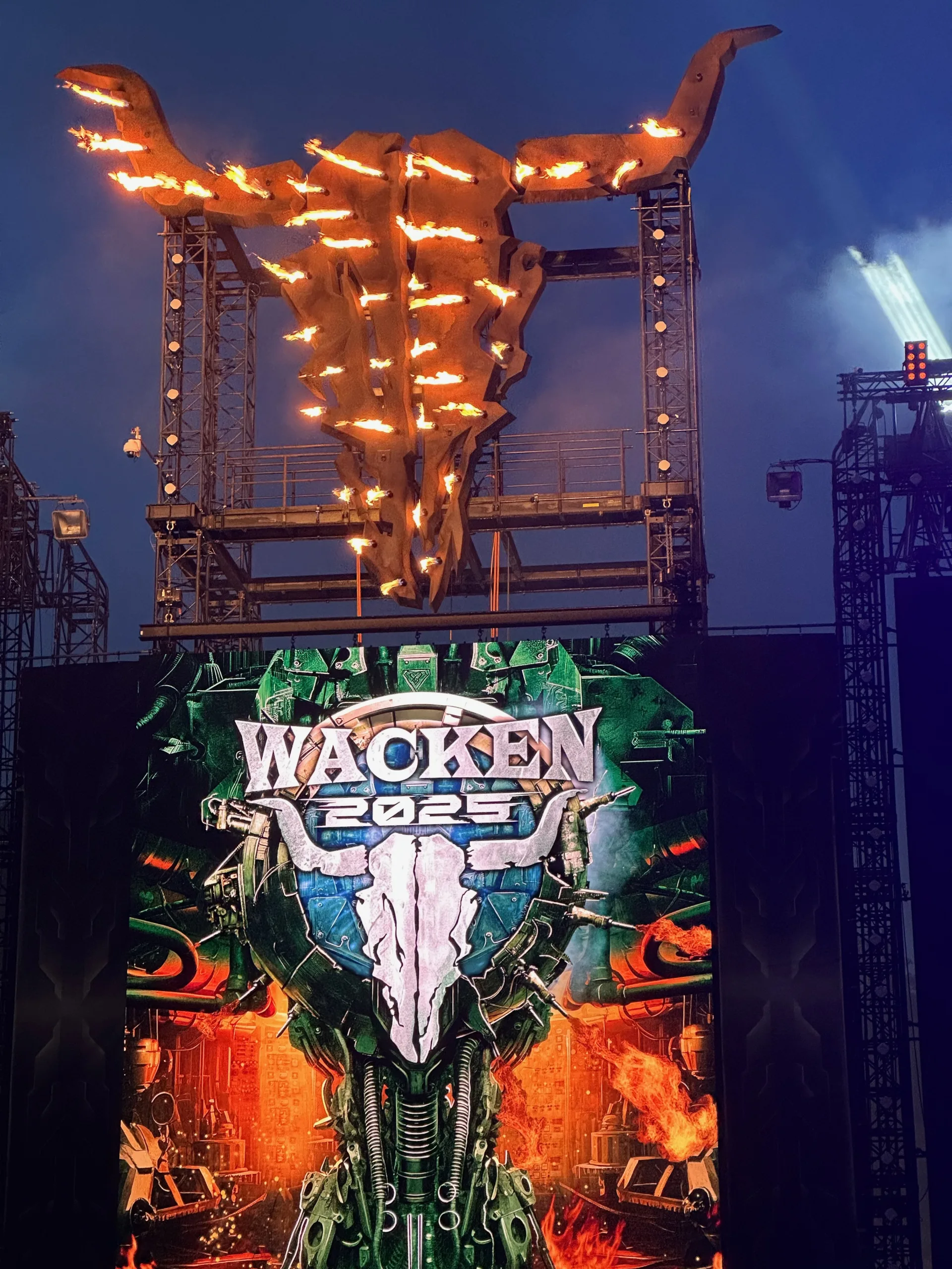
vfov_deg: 25.3
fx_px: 2824
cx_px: 476
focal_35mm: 77
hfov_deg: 19.1
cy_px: 634
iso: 500
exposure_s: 1/50
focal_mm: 9
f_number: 2.8
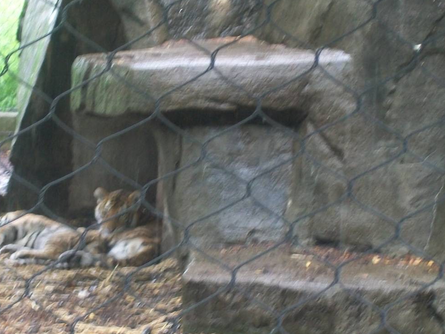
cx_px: 132
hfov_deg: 13.9
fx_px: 1825
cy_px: 212
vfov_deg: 10.4
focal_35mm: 142
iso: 160
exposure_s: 1/25
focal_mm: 14.3
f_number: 4.3
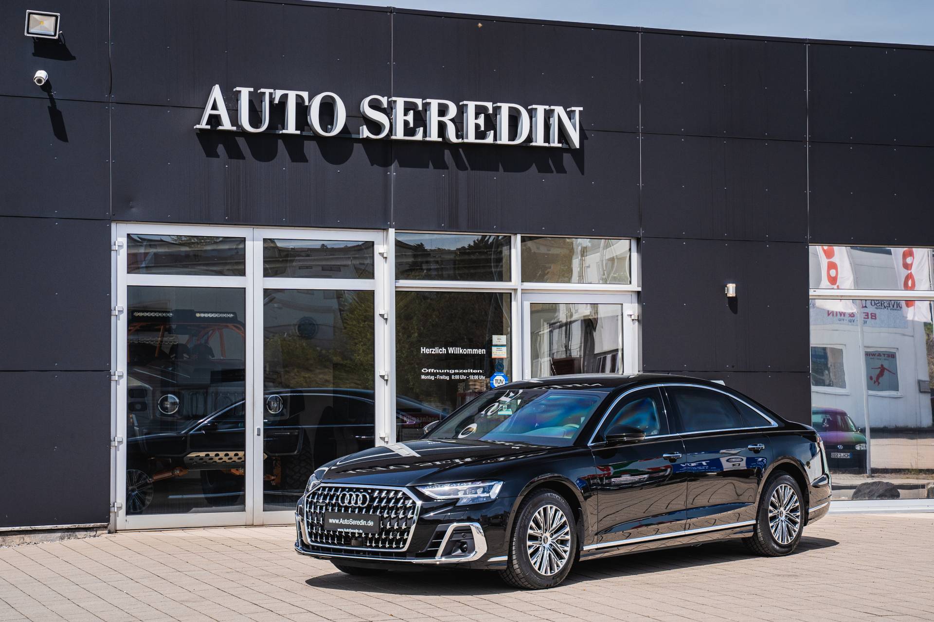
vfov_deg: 20.6
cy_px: 311
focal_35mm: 66
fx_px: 1712
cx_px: 467
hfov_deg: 30.5
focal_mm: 66
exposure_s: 1/640
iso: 640
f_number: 5.6
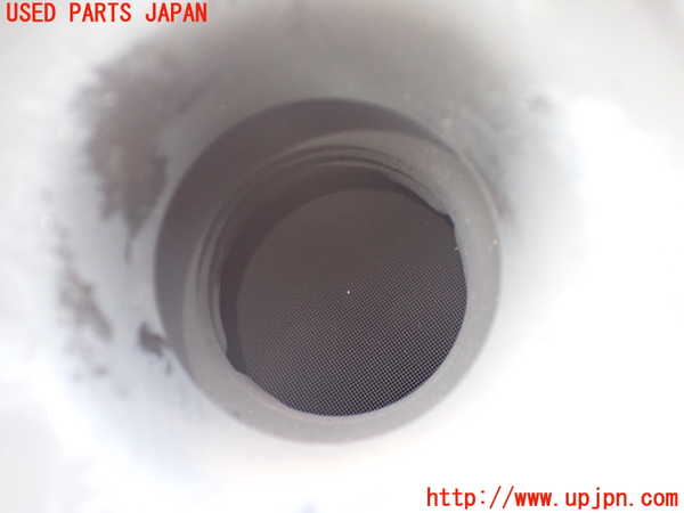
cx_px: 342
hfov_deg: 60.0
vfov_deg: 46.8
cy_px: 256
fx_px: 593
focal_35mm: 30
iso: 800
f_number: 2.3
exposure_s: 1/80
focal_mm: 5.4
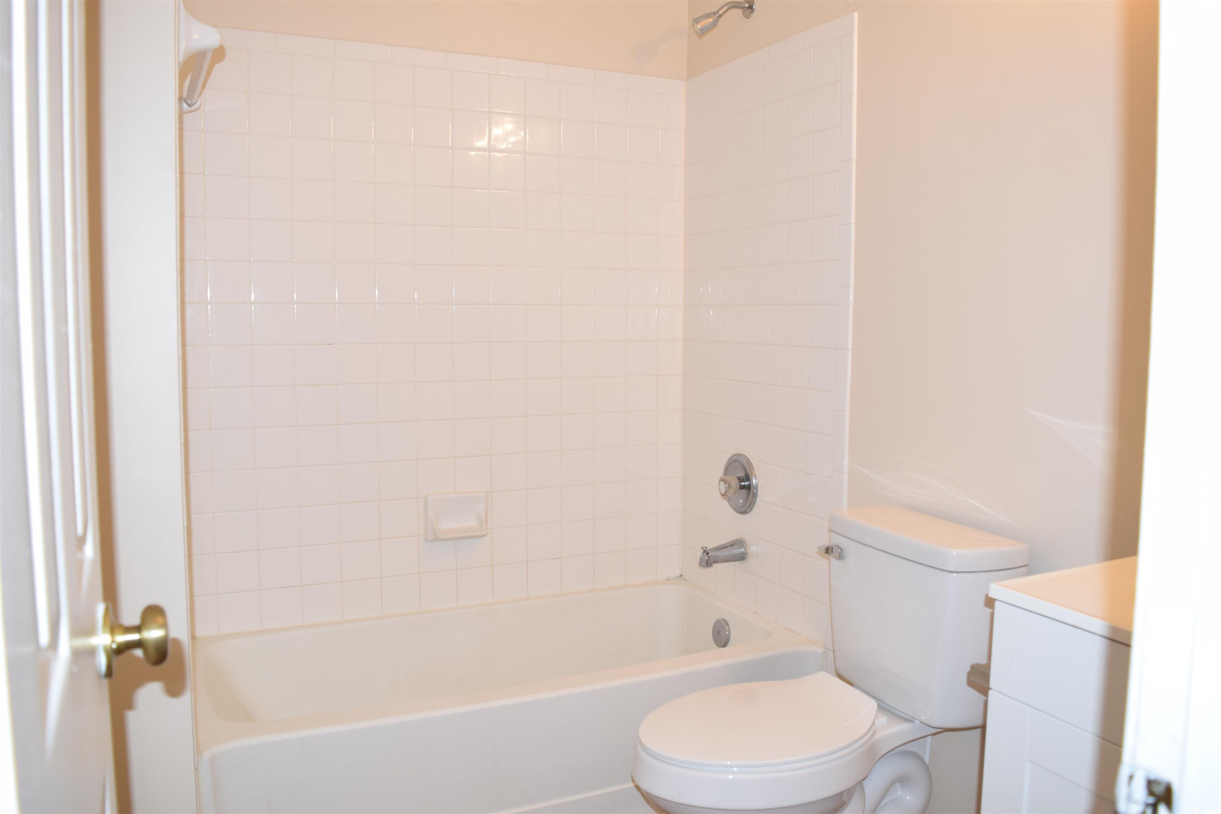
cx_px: 610
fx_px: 916
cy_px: 407
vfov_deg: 47.9
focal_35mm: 27
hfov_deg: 67.4
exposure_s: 1/60
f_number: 5
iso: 400
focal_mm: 18
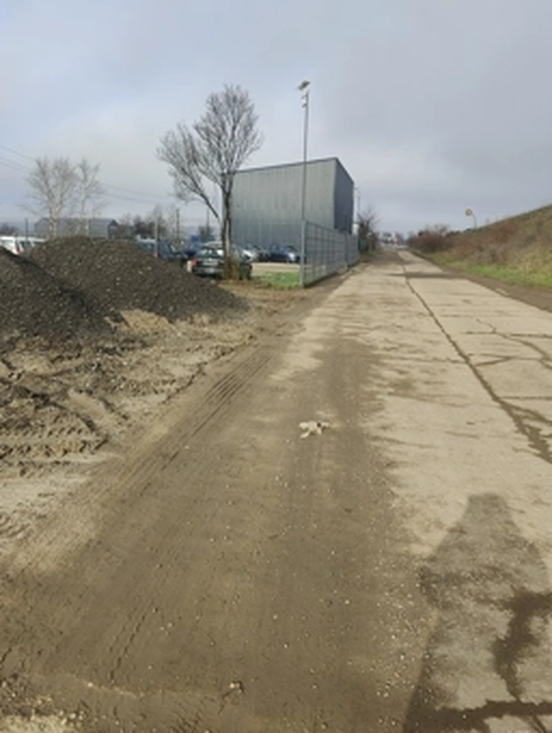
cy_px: 316
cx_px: 235
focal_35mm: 27
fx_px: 573
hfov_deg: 51.3
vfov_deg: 65.0
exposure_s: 1/1342
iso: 50
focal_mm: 6.06
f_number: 1.8
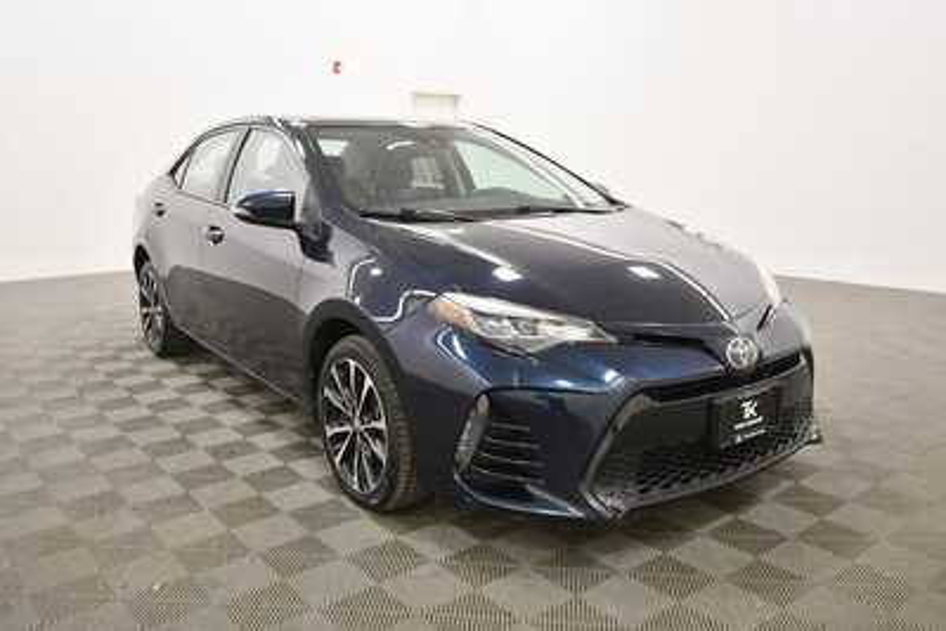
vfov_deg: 43.6
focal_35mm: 30
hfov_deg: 61.9
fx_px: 789
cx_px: 473
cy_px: 316
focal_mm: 20
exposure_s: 1/125
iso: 1400
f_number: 5.6
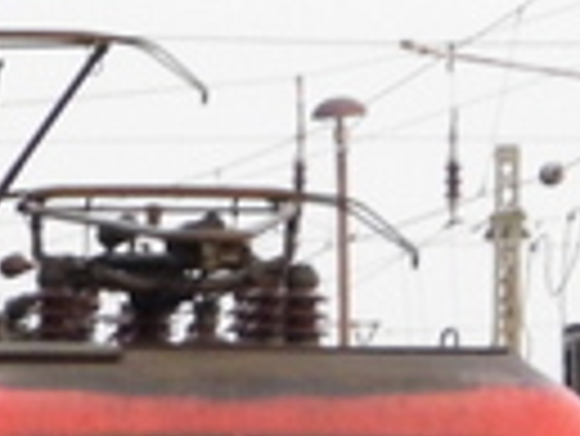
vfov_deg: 1.3
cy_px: 521
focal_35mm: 1109
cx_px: 652
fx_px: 18599
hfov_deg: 1.8
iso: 200
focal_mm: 32.1
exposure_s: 1/60
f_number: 5.1
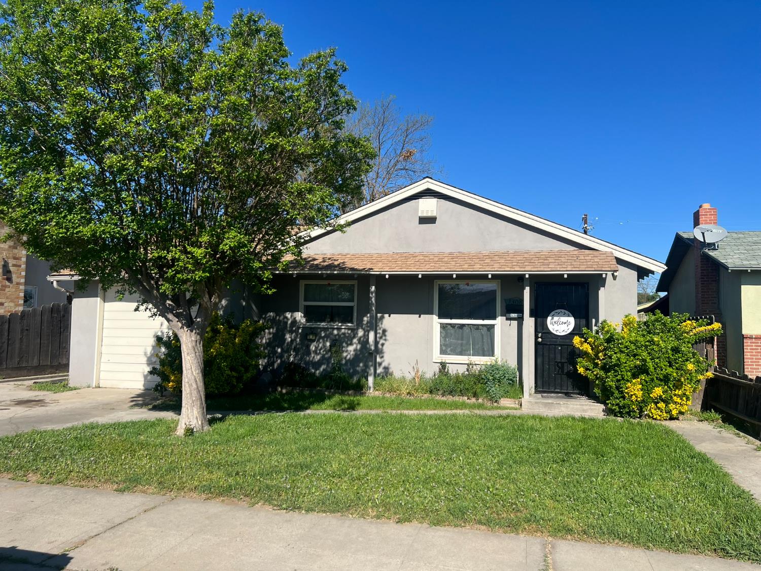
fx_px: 572
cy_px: 286
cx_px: 380
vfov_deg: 53.1
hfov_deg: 67.3
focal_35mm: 26
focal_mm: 5.7
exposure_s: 1/4630
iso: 50
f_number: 1.5
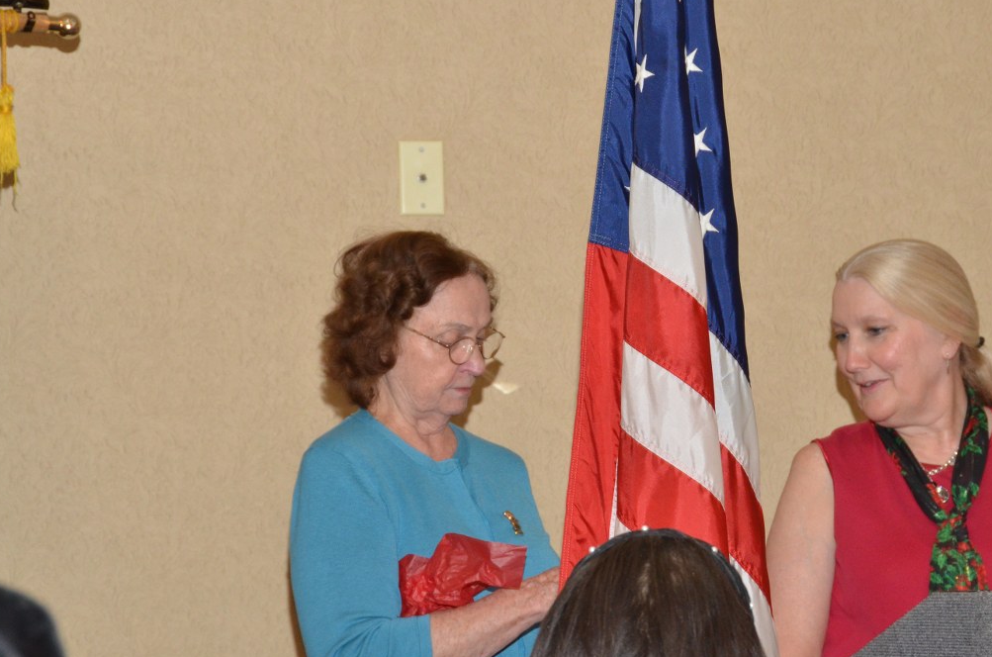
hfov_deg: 14.3
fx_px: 3949
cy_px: 344
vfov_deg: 9.5
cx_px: 610
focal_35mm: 144
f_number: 8
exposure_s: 1/60
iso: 1600
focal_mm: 75
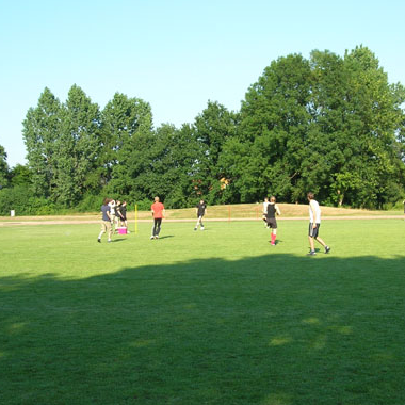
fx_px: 702
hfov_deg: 32.1
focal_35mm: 53
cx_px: 238
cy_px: 229
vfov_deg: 32.2
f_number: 4.8
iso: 64
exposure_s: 1/245
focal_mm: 7.8
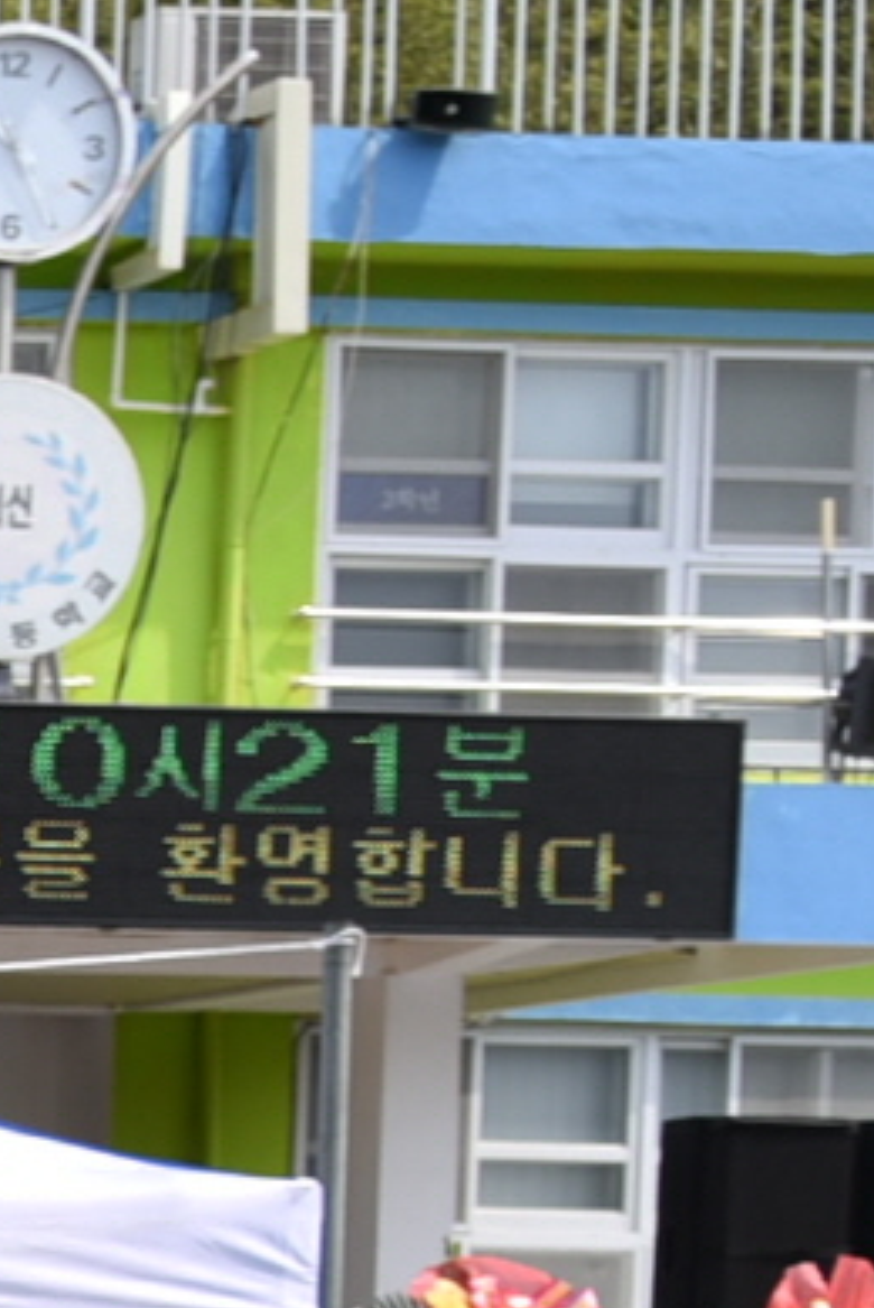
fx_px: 5380
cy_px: 1653
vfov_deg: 13.4
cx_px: -2471
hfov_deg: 7.2
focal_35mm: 148
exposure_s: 1/160
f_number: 5
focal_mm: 24
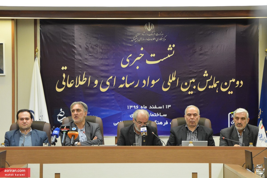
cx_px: 134
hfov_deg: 16.1
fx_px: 946
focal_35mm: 128
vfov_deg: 10.8
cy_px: 89
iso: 3200
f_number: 4
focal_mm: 85
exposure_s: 1/250
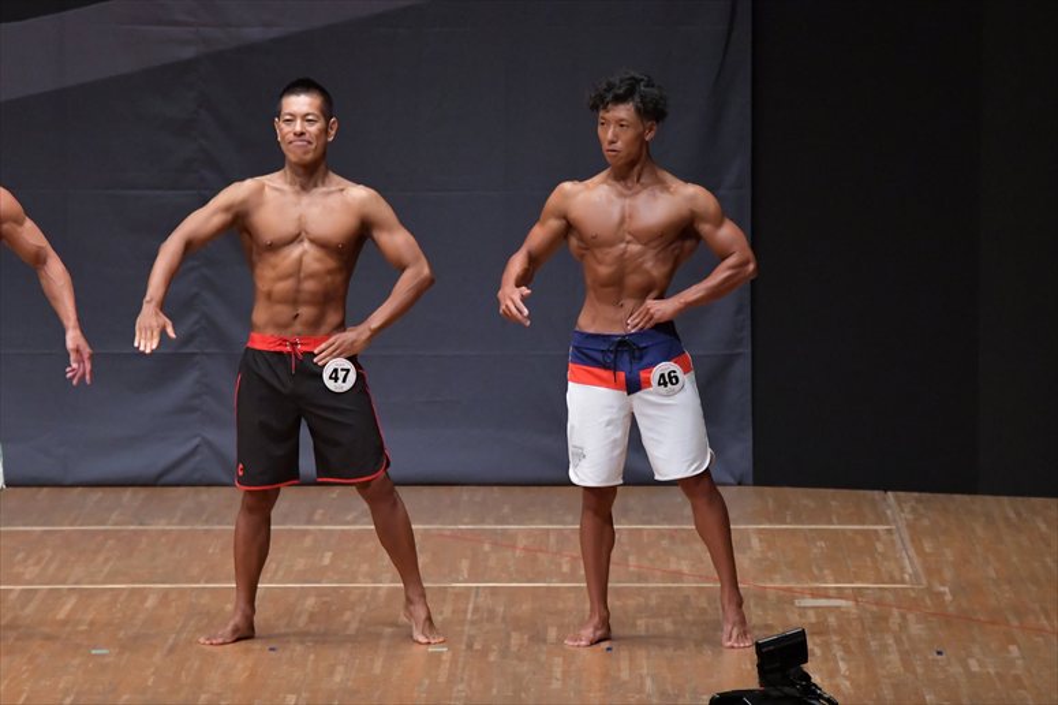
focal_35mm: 255
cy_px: 352
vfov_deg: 5.4
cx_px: 529
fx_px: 7491
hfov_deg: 8.1
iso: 6400
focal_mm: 170
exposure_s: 1/400
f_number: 5.6
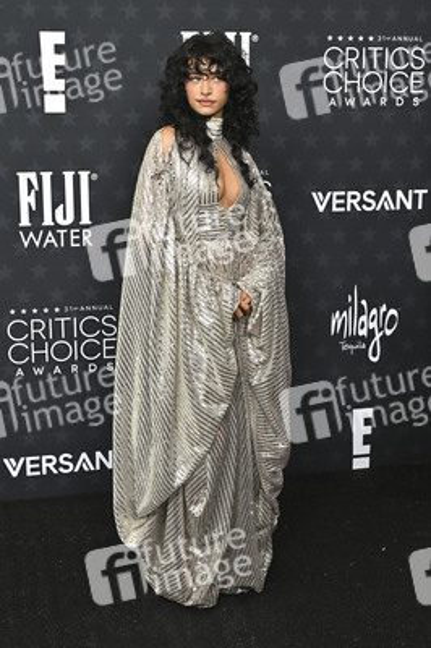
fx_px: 935
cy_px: 324
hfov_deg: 25.9
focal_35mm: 52
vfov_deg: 38.2
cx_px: 216
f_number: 5.6
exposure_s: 1/320
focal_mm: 35
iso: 1250
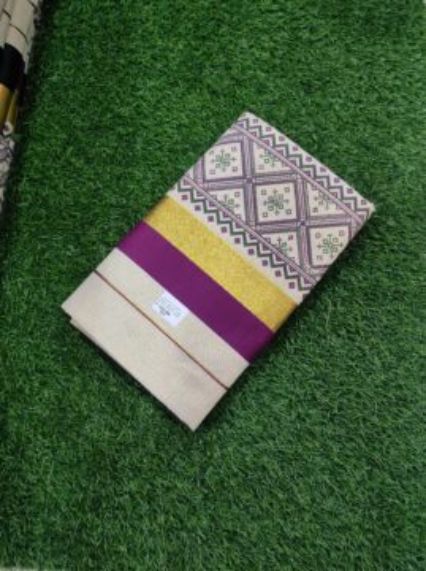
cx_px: 213
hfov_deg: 74.6
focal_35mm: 17
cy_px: 286
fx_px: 280
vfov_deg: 91.1
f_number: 1.79
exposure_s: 1/33
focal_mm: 4.74
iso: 364
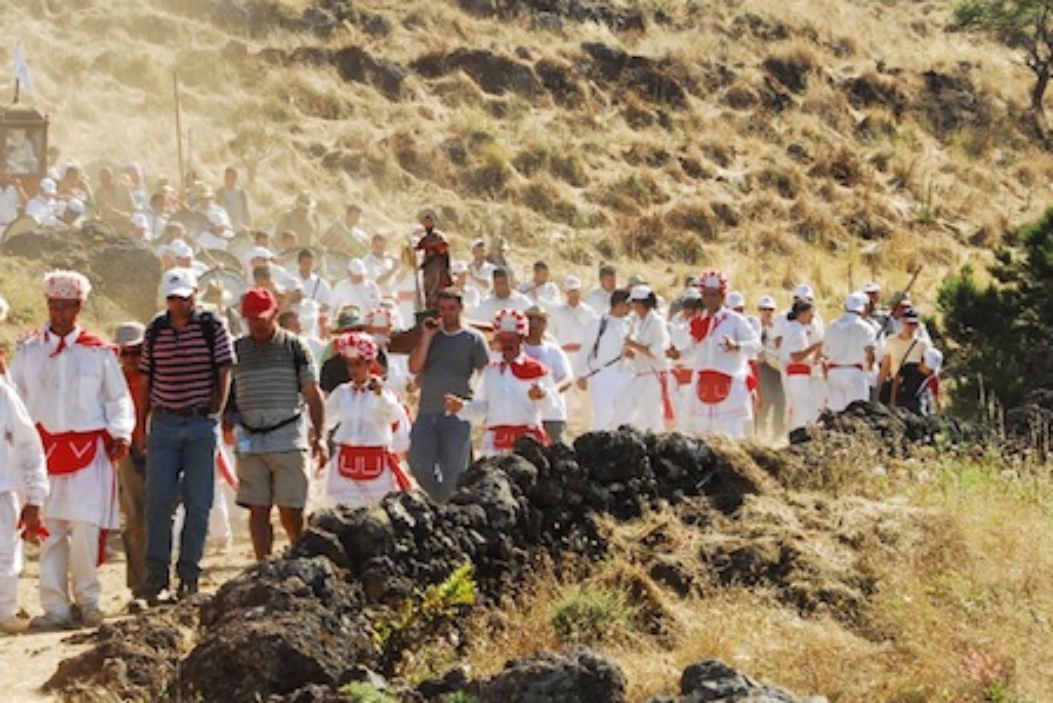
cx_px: 362
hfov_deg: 13.6
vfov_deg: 9.1
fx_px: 4408
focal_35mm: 151
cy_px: 415
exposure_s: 1/250
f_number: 10
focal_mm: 75
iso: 400
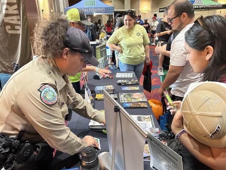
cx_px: 113
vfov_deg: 53.1
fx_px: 170
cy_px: 85
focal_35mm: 26
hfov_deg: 67.3
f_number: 1.5
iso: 500
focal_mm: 5.7
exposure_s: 1/40
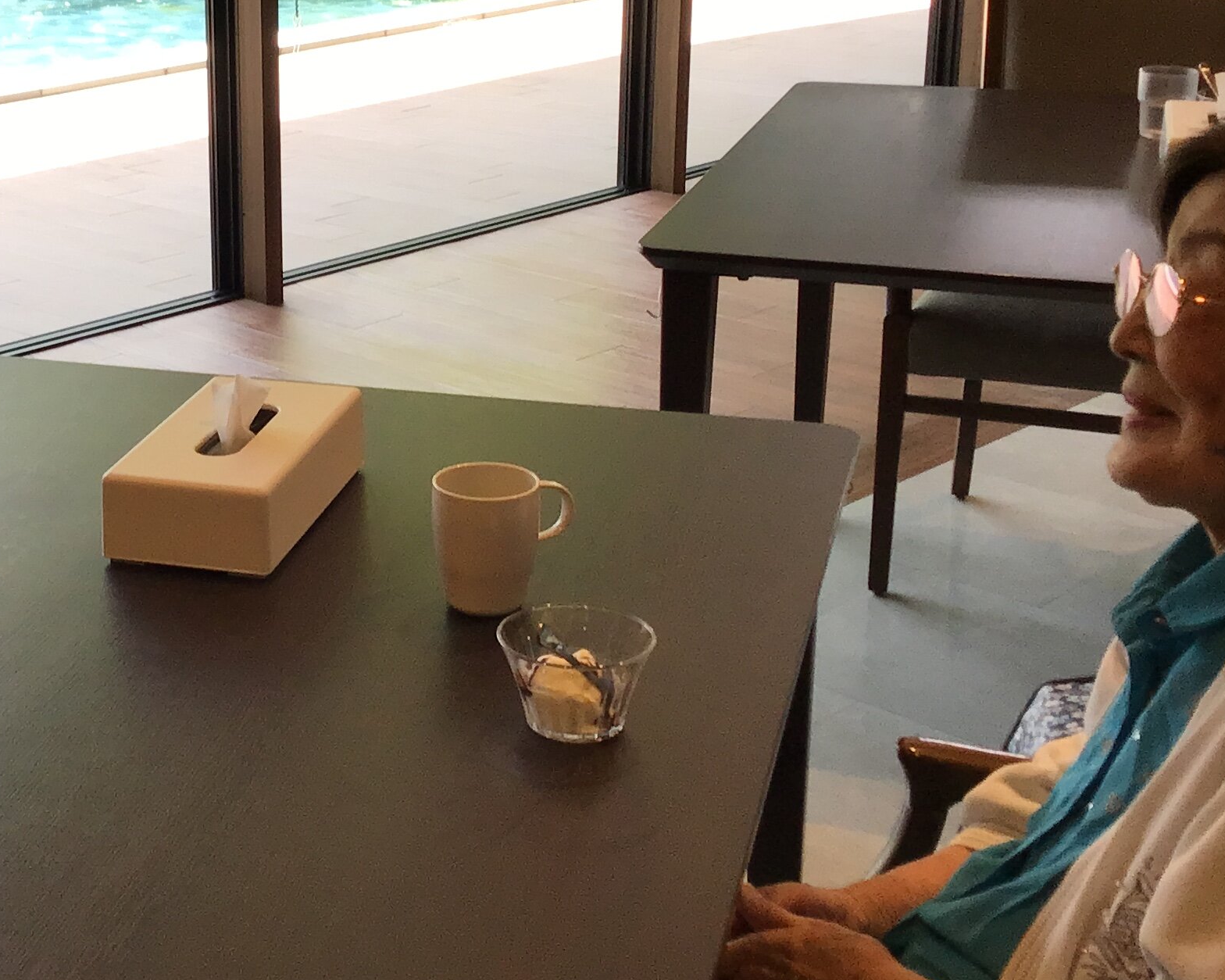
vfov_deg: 24.1
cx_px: 205
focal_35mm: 63
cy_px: 355
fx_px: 2284
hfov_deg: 29.2
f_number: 2.4
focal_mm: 3.3
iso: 32
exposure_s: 1/120
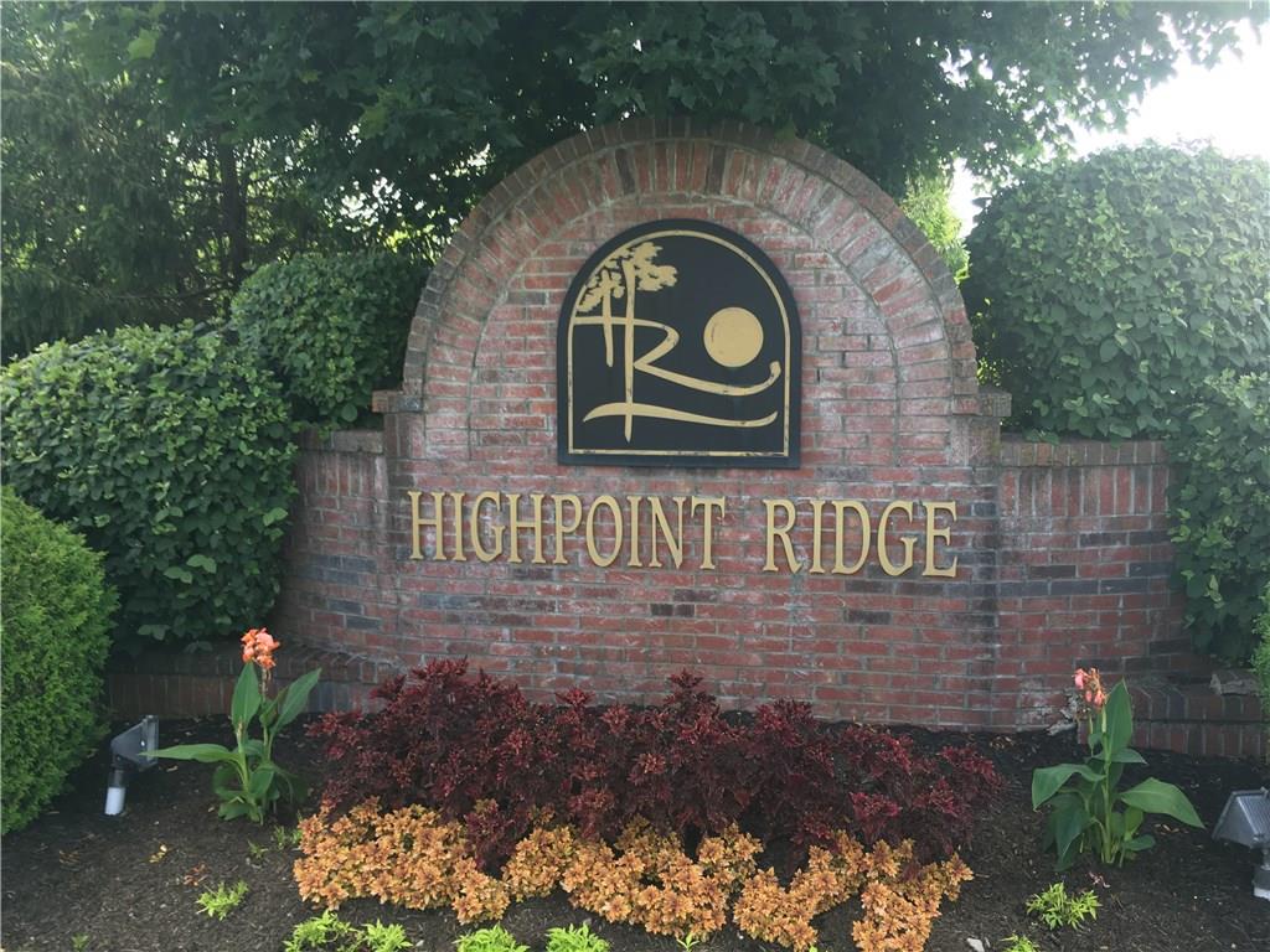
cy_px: 476
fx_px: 1064
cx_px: 635
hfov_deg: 61.7
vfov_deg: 48.2
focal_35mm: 29
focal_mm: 4.15
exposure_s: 1/123
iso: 25
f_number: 2.2
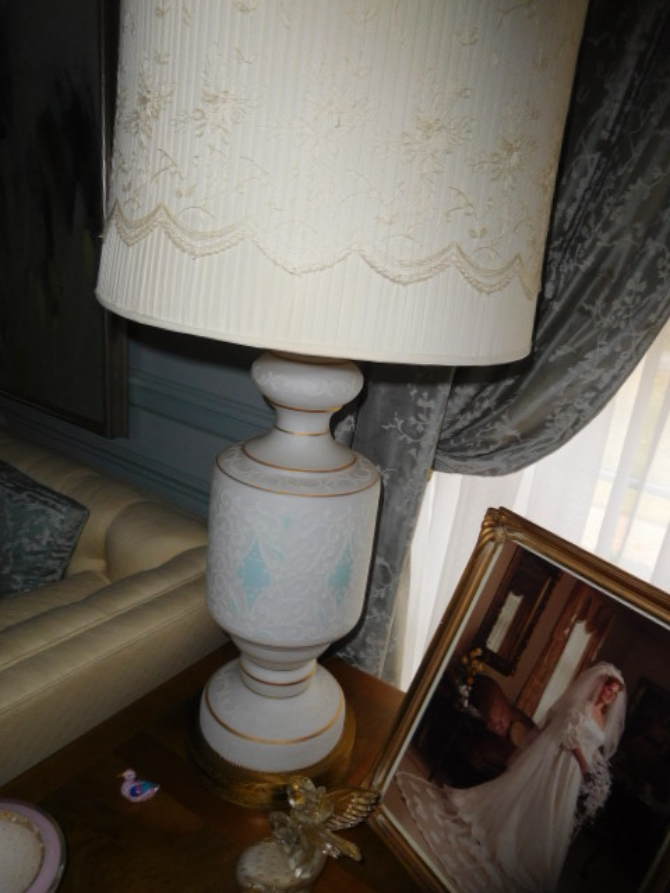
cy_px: 446
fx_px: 645
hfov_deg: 54.9
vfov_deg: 69.4
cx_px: 335
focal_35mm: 25
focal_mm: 4.5
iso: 200
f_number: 3.4
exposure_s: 1/30
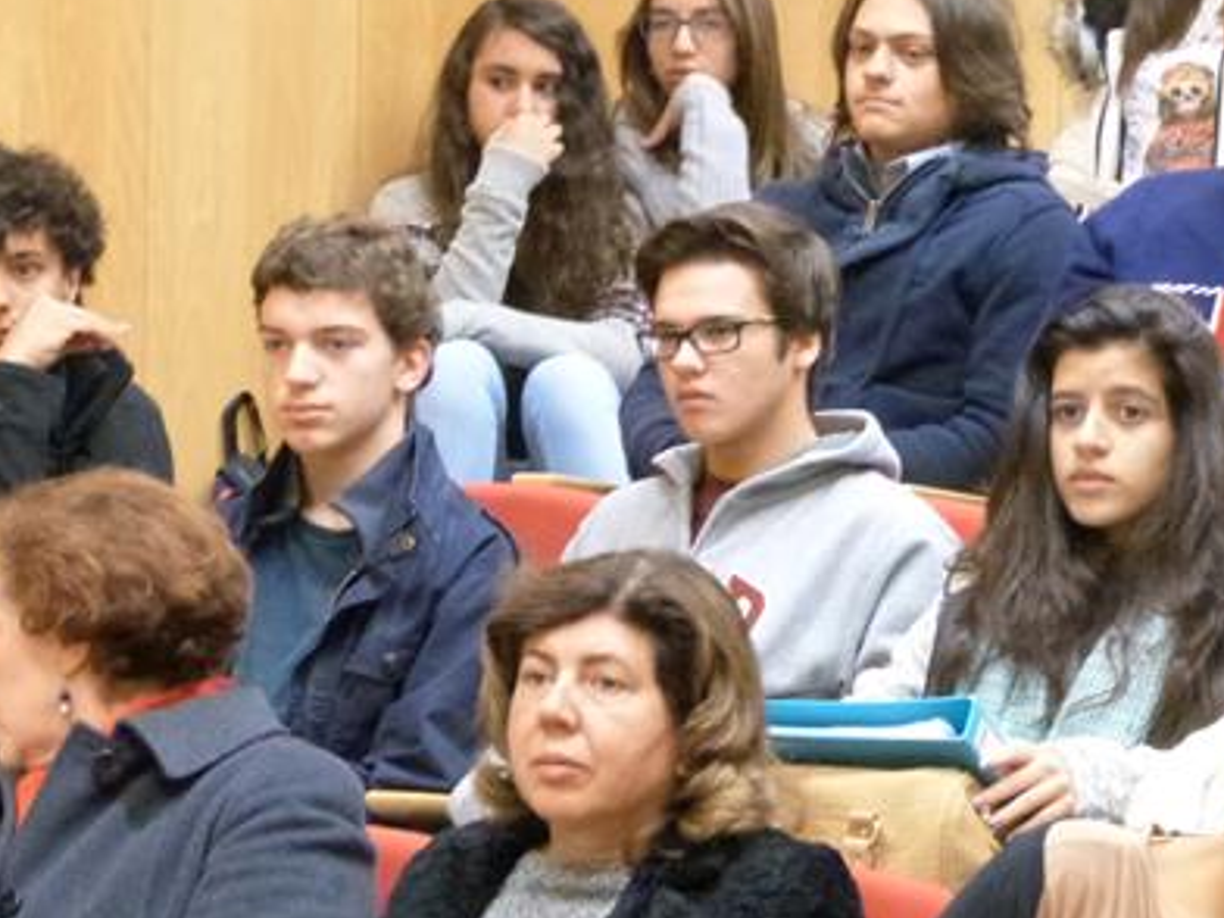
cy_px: 350
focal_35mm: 181
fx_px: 6400
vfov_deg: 8.2
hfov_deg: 10.9
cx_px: 765
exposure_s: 1/15
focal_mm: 20.1
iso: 1000
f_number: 3.5
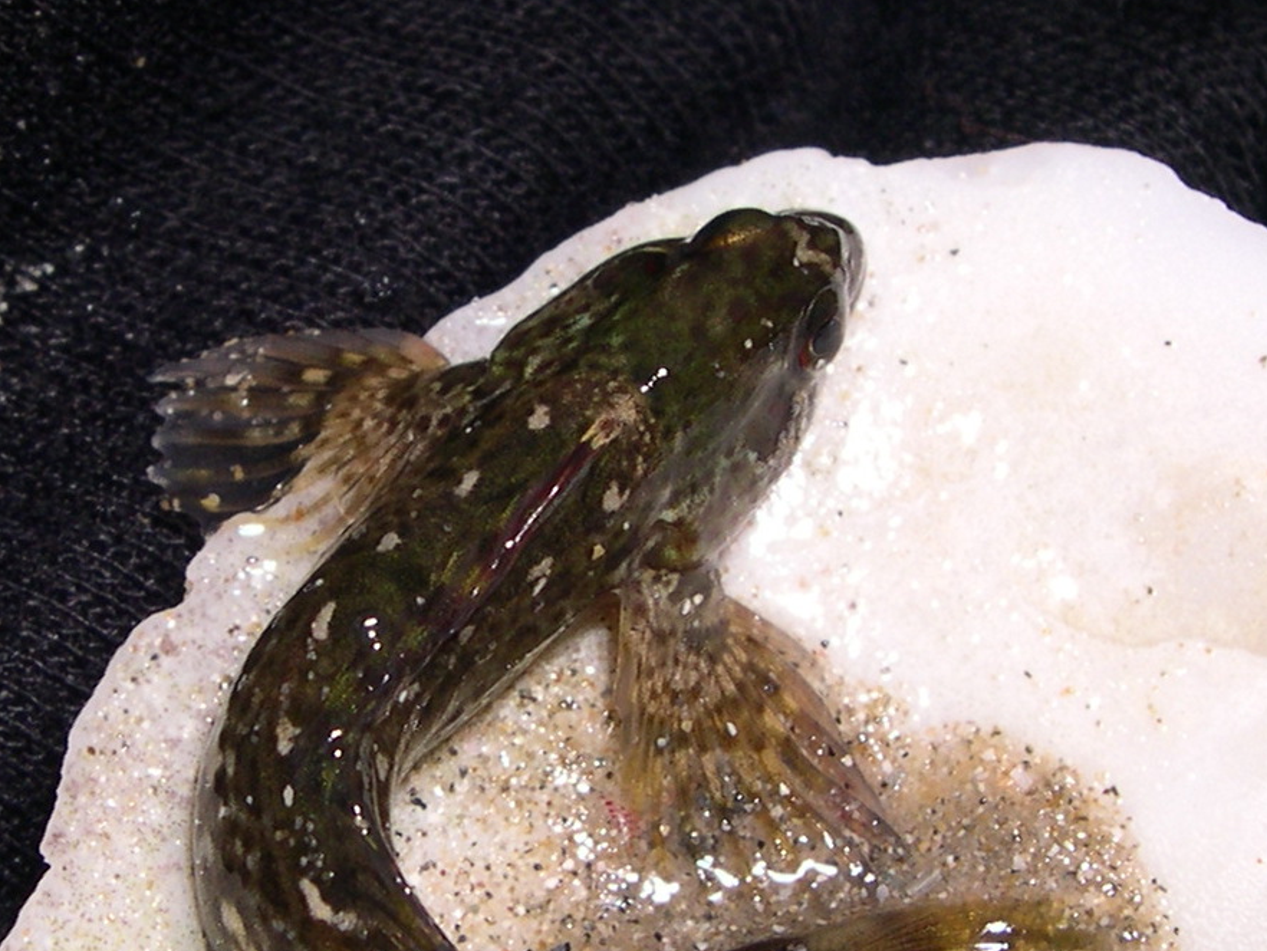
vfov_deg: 25.9
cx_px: 611
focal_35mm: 56
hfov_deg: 34.3
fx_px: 2050
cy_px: 673
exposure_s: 1/60
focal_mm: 8
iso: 100
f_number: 7.6
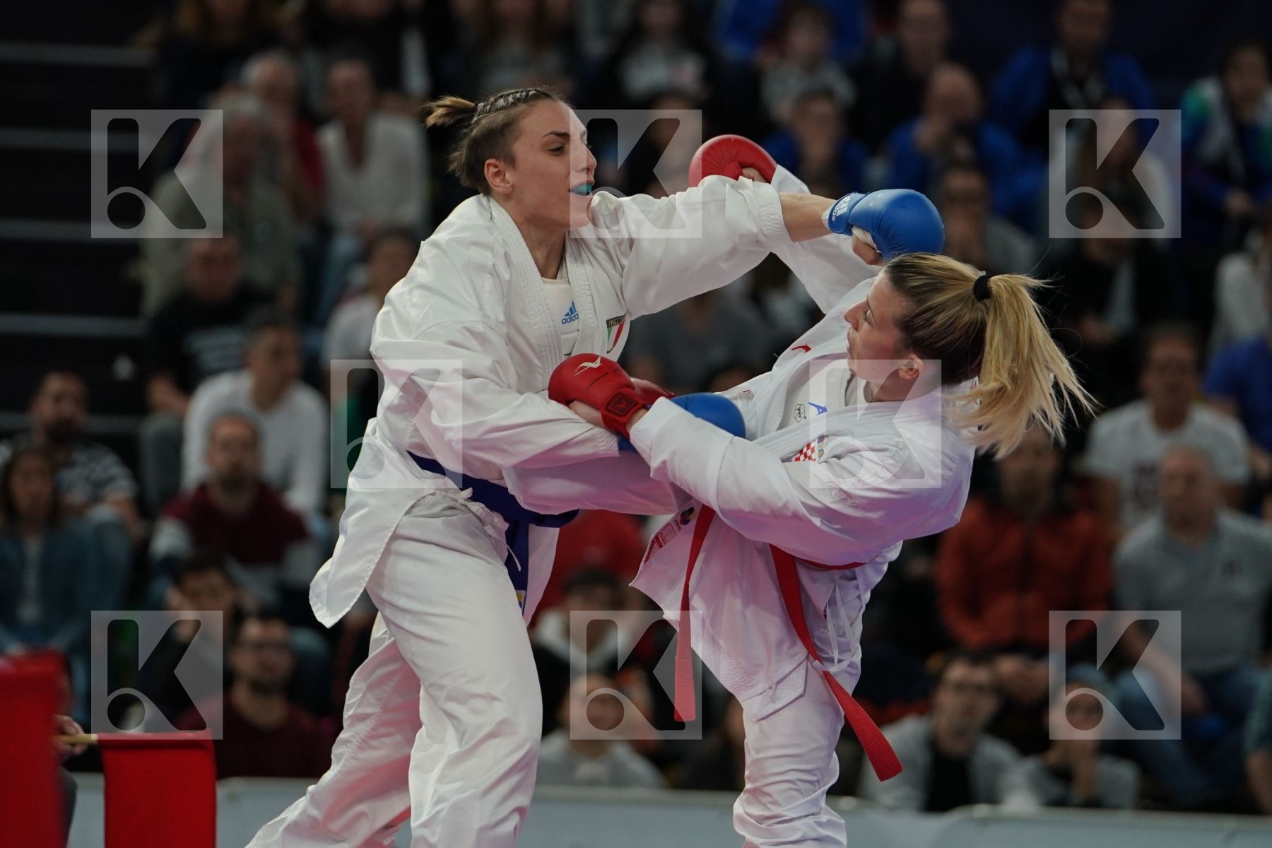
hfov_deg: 7.8
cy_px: 424
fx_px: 9327
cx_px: 636
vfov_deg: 5.2
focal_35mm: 264
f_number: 2.8
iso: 1000
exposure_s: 1/1000
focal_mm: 176
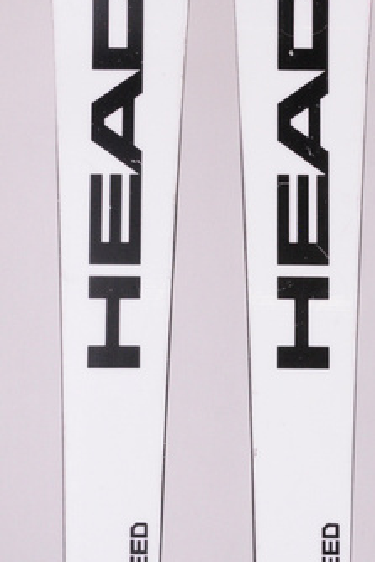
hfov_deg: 11.7
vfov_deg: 17.5
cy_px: 261
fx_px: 1826
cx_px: 211
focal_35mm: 117
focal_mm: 58
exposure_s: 1/125
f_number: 18
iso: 3200
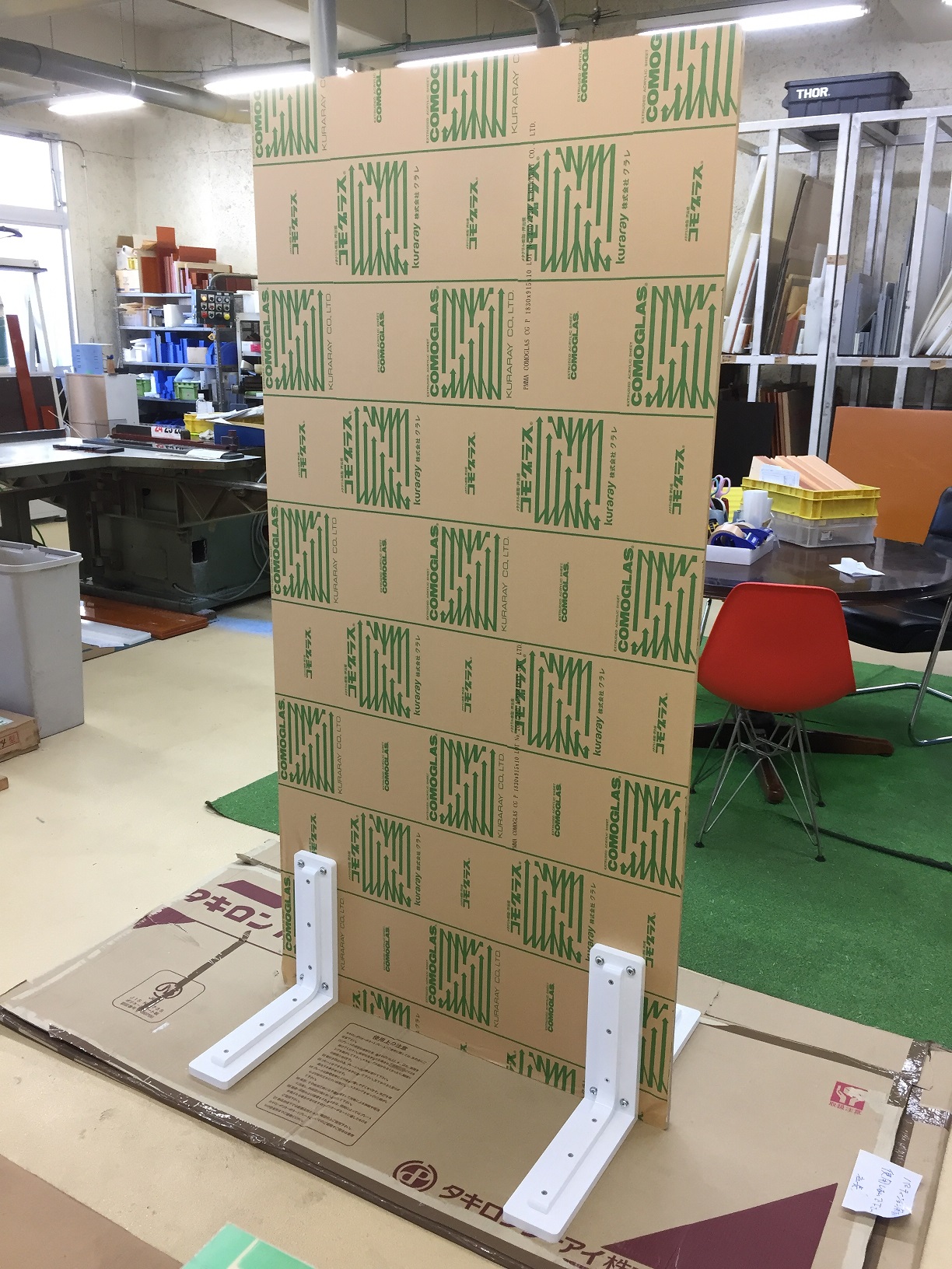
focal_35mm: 29
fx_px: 1063
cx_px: 476
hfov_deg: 48.2
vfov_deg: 61.7
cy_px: 634
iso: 32
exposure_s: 1/30
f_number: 2.2
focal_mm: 4.15
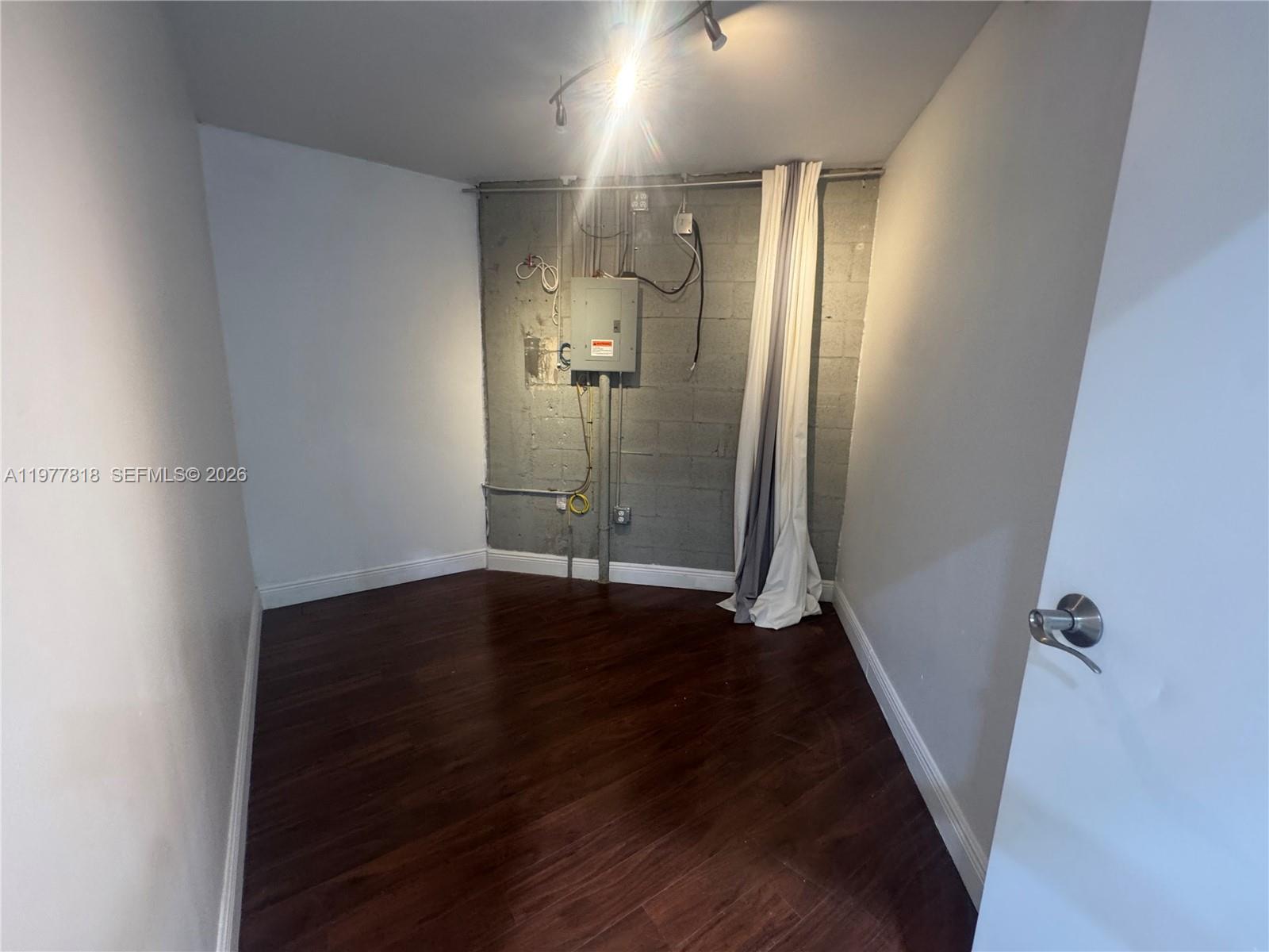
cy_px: 476
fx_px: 513
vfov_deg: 85.7
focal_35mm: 14
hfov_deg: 102.1
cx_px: 634
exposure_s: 1/60
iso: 250
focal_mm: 2.22
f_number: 2.2
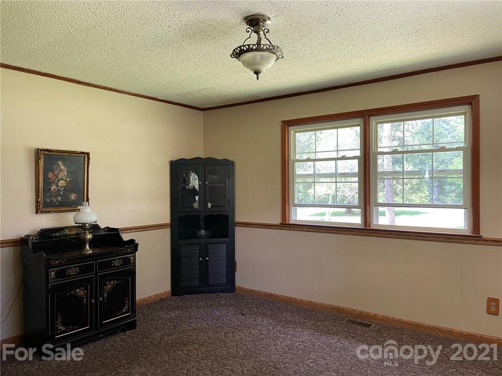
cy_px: 188
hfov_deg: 67.3
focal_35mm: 26
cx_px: 251
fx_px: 377
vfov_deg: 53.0
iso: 125
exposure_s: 1/71
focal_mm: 5.1
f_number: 1.6
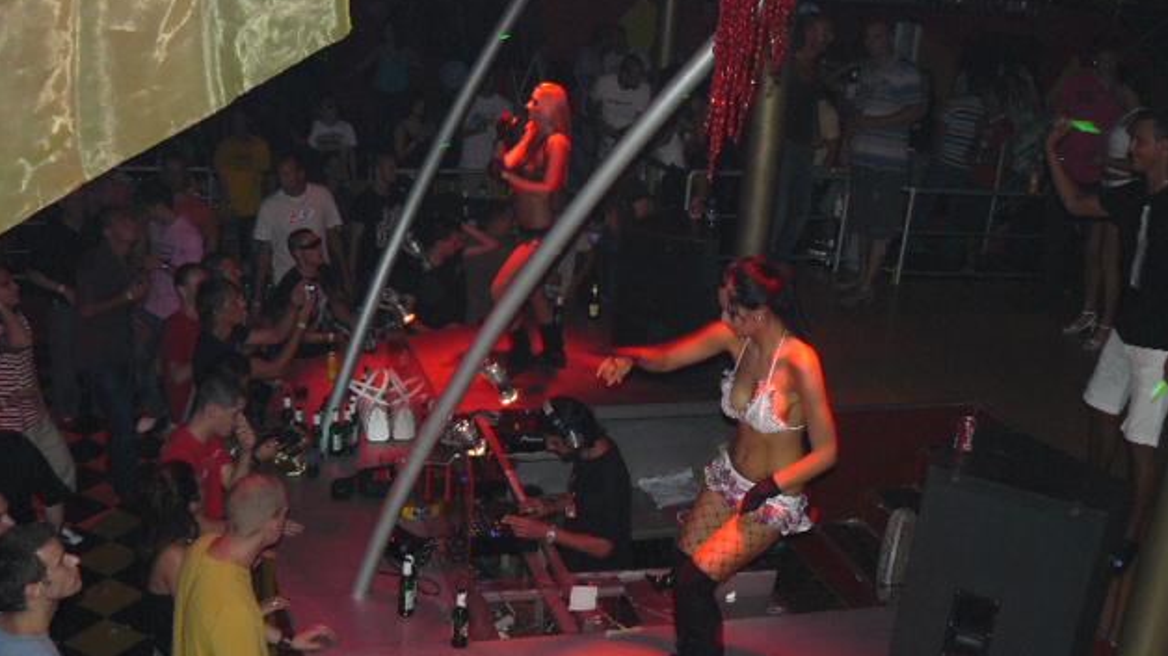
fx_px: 1239
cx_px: 588
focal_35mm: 40
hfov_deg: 50.5
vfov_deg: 29.6
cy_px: 403
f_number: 2.8
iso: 200
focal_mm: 6
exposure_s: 1/25
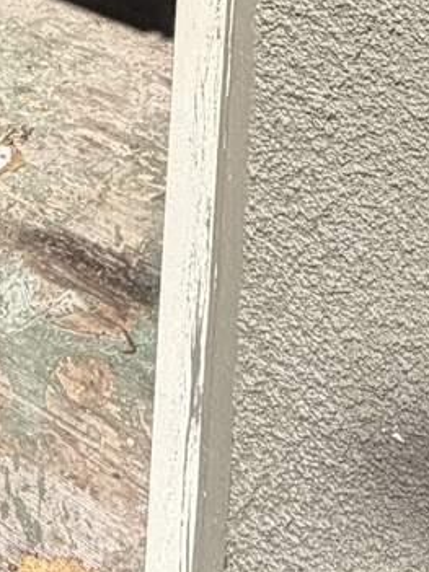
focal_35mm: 92
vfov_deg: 16.5
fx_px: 1521
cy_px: -556
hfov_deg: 14.6
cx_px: -266
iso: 32
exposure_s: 1/770
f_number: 2.2
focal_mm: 2.22
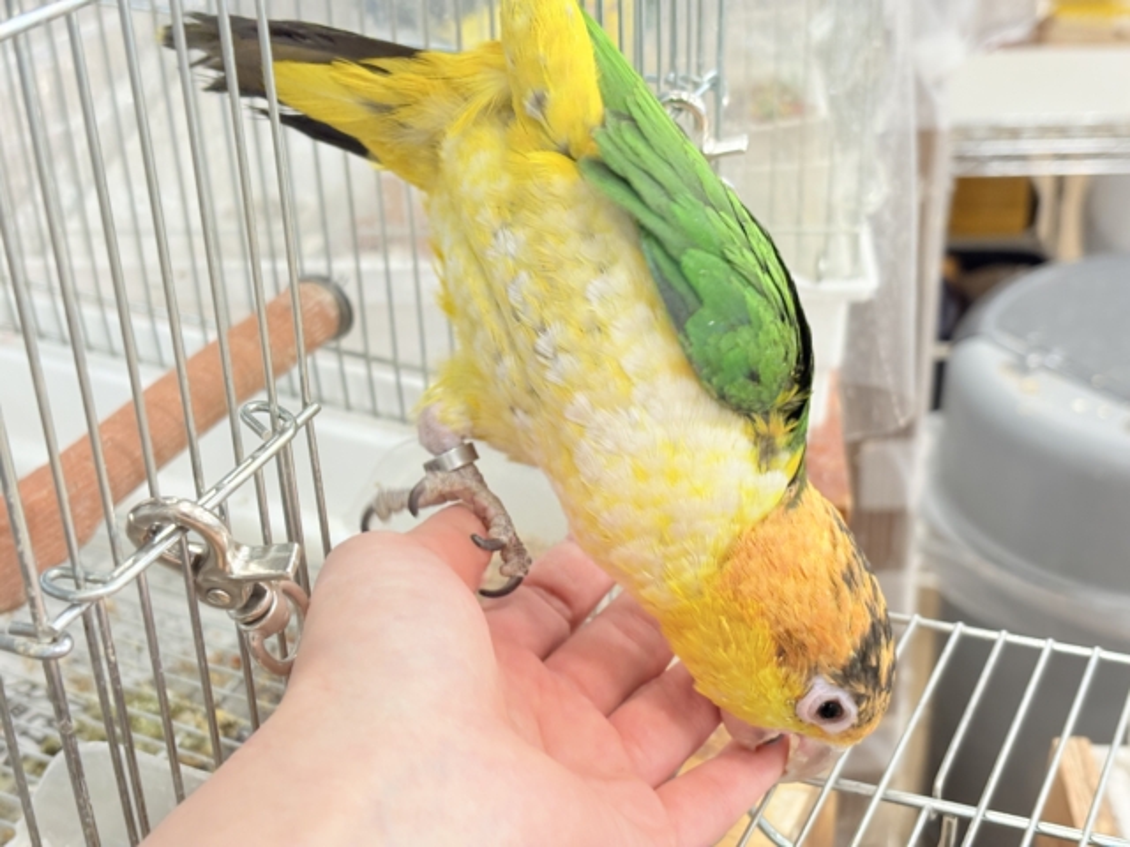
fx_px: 1697
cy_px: 424
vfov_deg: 28.0
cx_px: 565
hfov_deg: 36.8
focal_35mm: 52
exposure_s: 1/50
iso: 80
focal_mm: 5.96
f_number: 1.6
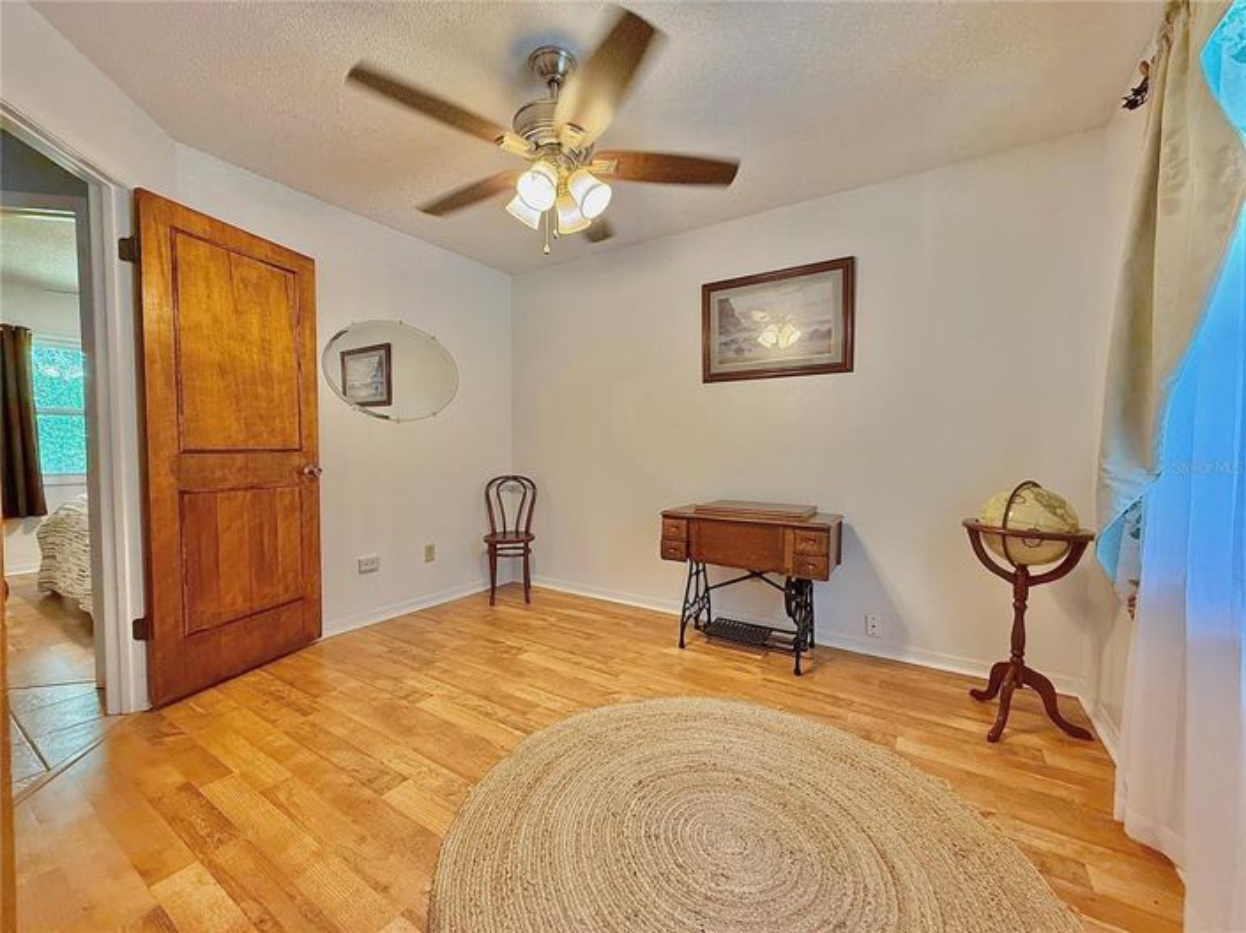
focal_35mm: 14
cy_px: 466
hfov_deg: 102.1
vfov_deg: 85.6
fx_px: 504
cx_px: 623
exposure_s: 1/60
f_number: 2.2
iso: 200
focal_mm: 2.22
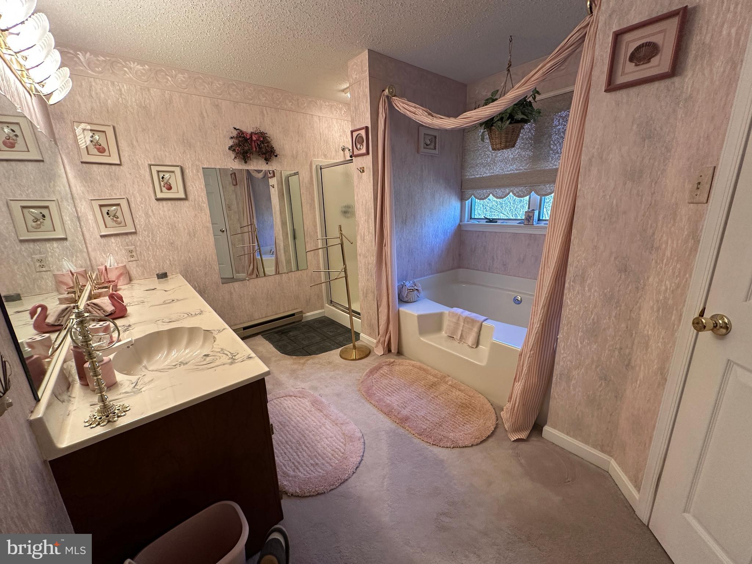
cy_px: 282
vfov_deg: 85.7
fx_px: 304
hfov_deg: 102.1
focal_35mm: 14
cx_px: 376
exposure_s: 1/120
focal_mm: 2.22
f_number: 2.2
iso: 250
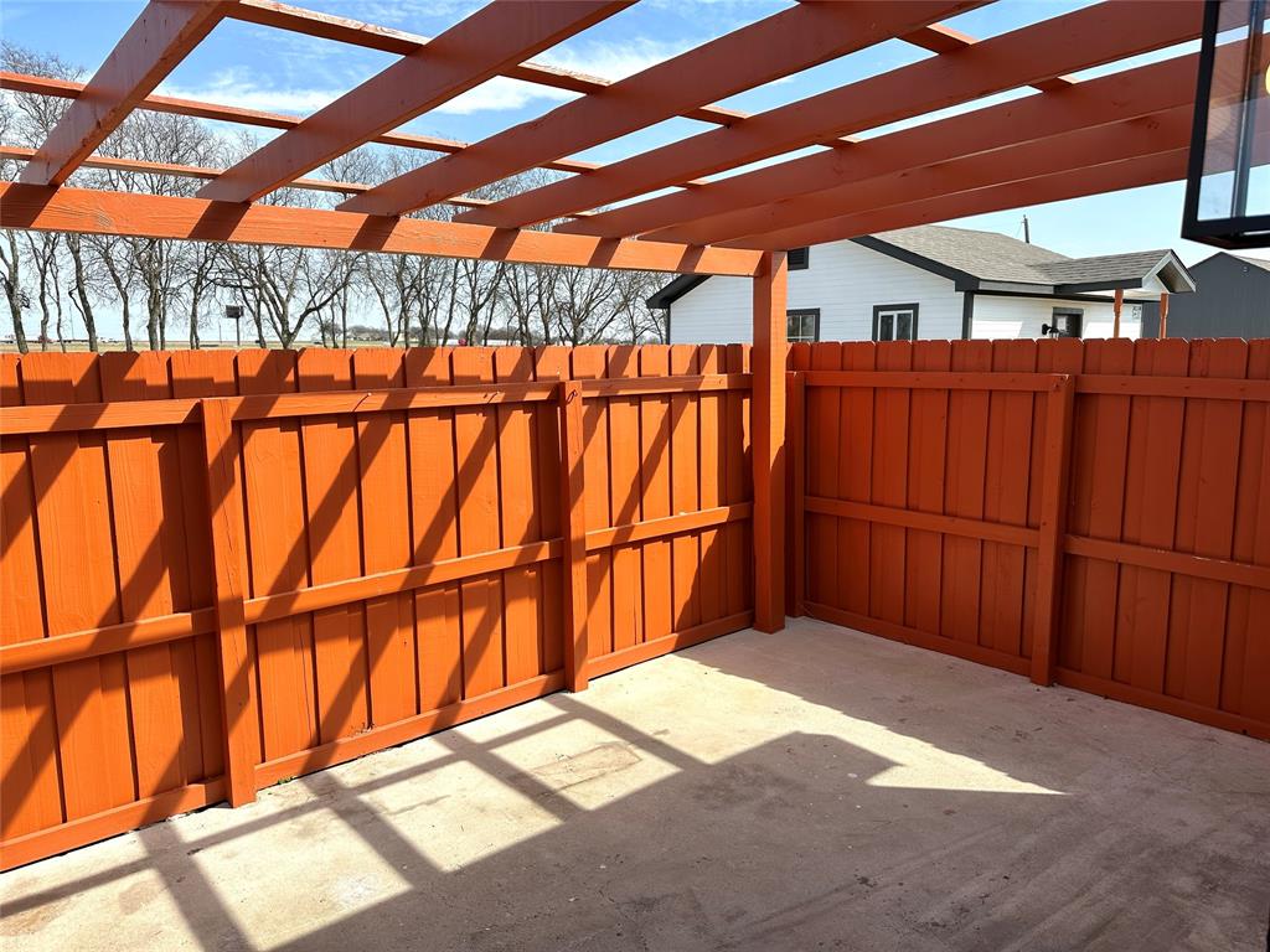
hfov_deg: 71.6
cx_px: 635
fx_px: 881
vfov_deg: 56.8
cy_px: 476
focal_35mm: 24
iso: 80
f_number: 1.78
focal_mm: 6.86
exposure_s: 1/2809
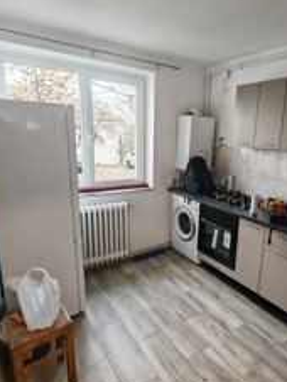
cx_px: 186
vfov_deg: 73.9
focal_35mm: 23
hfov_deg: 58.0
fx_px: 254
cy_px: 189
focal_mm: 1.82
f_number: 2
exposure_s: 1/50
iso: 100
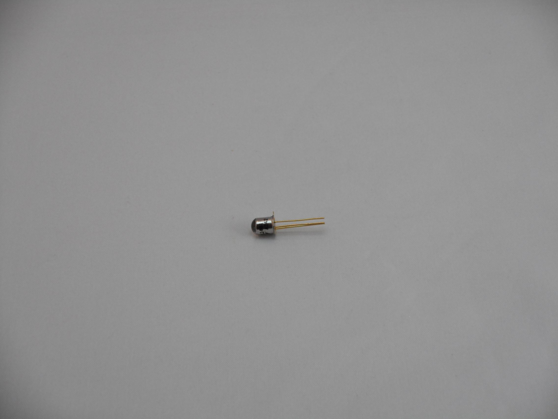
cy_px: 210
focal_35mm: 102
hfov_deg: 19.3
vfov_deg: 14.5
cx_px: 279
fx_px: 1644
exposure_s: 1/60
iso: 320
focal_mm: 18.2
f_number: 5.8
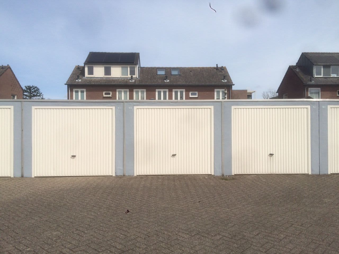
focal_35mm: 29
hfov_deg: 61.7
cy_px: 127
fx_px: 284
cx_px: 170
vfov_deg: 48.2
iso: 32
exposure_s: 1/3731
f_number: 2.2
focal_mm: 4.2
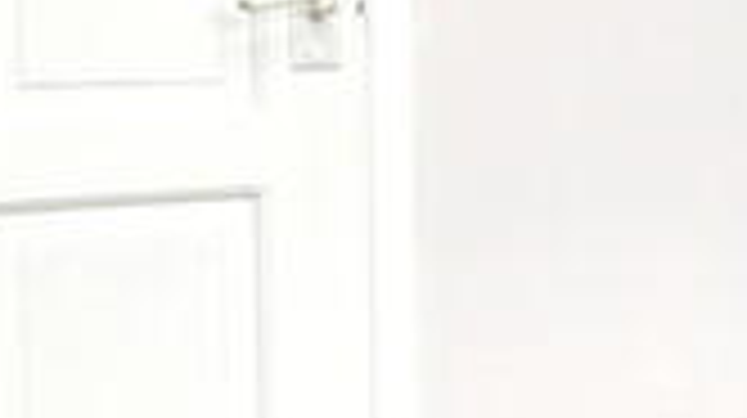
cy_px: 47
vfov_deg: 12.4
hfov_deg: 16.7
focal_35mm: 97
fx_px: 1919
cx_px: 1485
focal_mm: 10
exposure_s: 1/160
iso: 800
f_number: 4.5
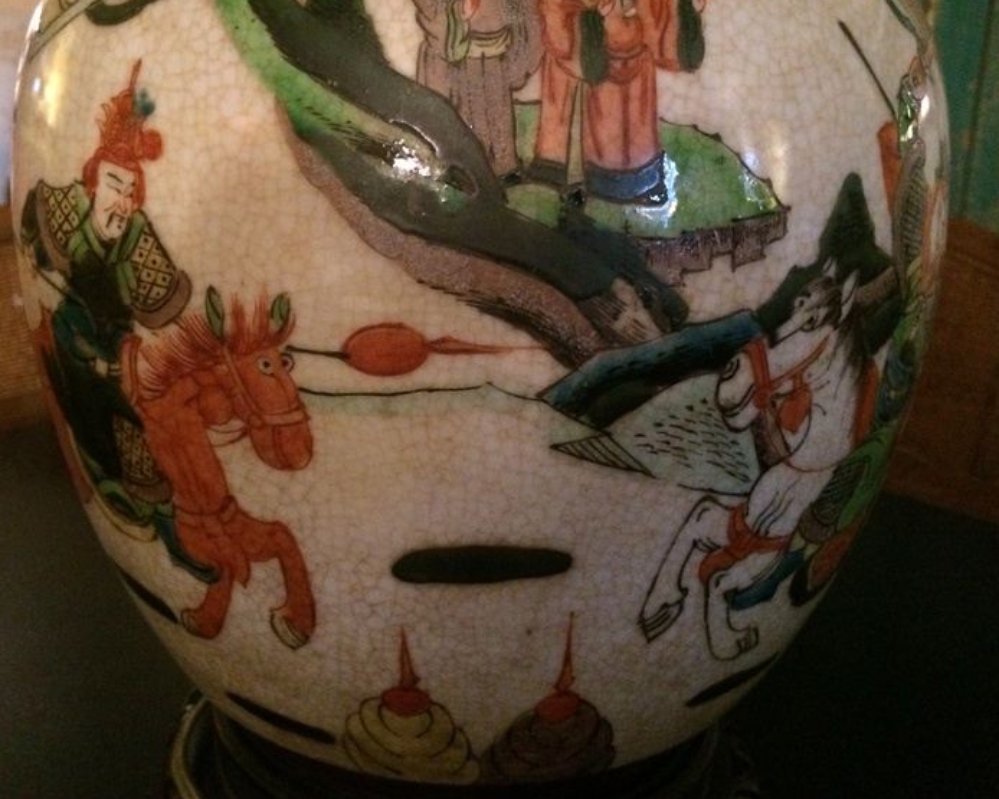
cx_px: 452
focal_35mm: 38
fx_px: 1123
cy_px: 330
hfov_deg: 47.9
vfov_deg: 39.0
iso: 500
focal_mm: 4.12
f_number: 2.2
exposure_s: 1/15
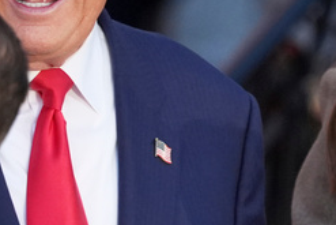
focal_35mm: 2264
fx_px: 21142
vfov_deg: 0.6
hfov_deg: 0.9
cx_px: 235
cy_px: 209
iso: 2500
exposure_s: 1/400
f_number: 6.3
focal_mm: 547
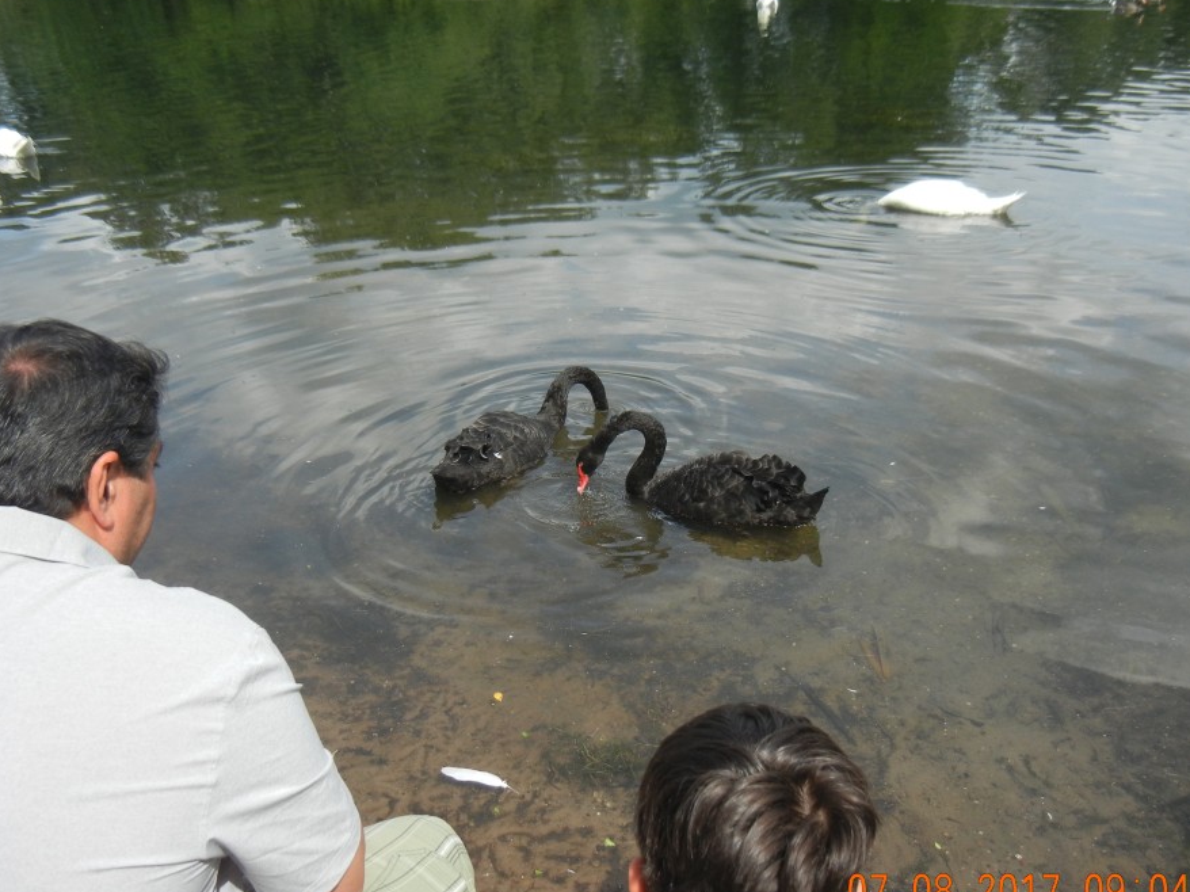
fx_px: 1203
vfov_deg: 40.7
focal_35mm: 35
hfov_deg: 52.6
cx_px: 580
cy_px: 479
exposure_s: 1/244
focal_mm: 5.4
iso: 160
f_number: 7
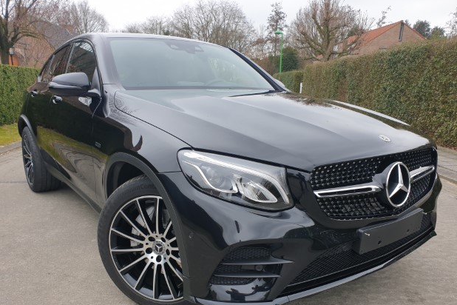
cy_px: 176
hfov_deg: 65.5
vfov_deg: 46.2
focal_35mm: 28
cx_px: 224
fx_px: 355
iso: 50
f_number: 2.4
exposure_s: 1/116
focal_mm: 4.3
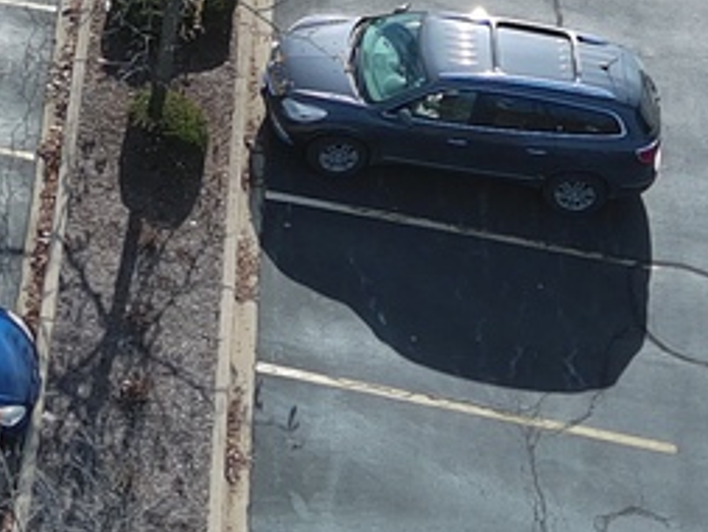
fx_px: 2681
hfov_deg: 14.4
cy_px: -630
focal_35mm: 131
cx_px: -199
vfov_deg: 10.2
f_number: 1.9
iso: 102
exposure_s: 1/2114
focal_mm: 6.67
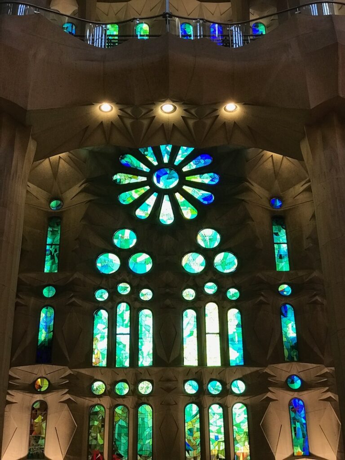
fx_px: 757
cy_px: 230
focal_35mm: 57
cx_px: 172
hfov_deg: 25.7
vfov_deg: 33.8
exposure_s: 1/50
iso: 100
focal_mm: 6.6
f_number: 2.8
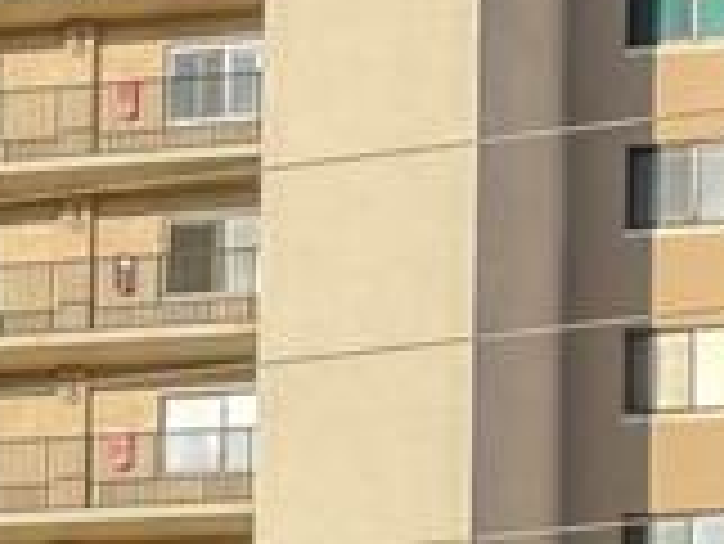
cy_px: 724
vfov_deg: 4.5
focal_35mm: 330
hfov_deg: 5.9
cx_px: -720
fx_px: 6907
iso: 32
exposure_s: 1/11905
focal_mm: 6
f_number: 2
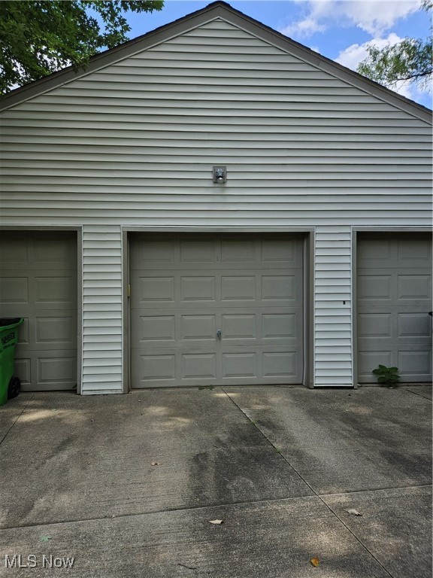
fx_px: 384
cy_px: 289
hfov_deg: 58.9
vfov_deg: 73.9
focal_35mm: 23
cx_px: 216
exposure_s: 1/500
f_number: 1.8
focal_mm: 5.4
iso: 25
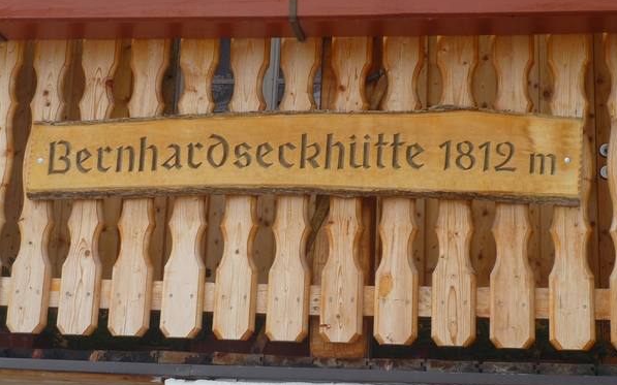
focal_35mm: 66
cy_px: 210
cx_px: 309
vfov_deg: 19.7
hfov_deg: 31.1
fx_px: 1110
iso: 100
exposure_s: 1/160
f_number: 10
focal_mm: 10.2
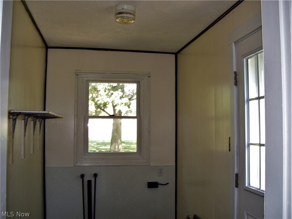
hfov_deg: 51.4
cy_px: 110
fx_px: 304
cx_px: 146
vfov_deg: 39.6
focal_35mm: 36
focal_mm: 6
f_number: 2.7
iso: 80
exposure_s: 1/60
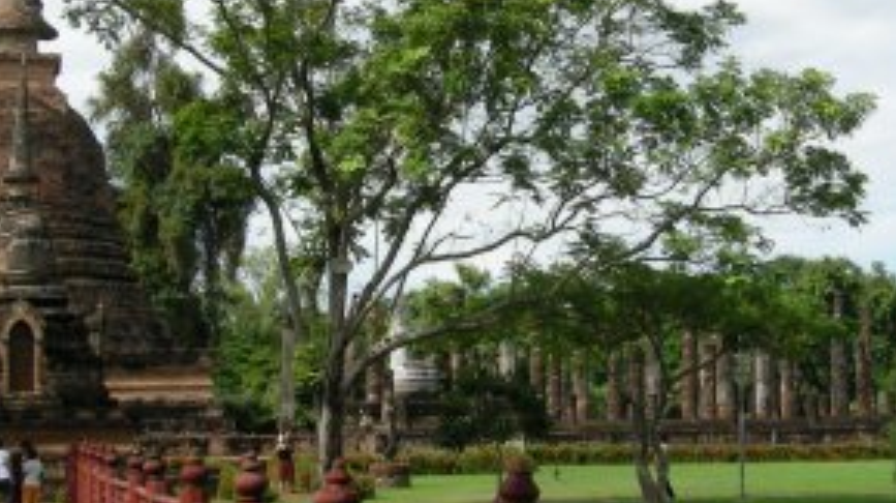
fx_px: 2065
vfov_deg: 13.9
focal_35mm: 87
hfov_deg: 24.4
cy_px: 307
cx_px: 543
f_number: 5.4
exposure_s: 1/242
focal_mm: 7.5
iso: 64
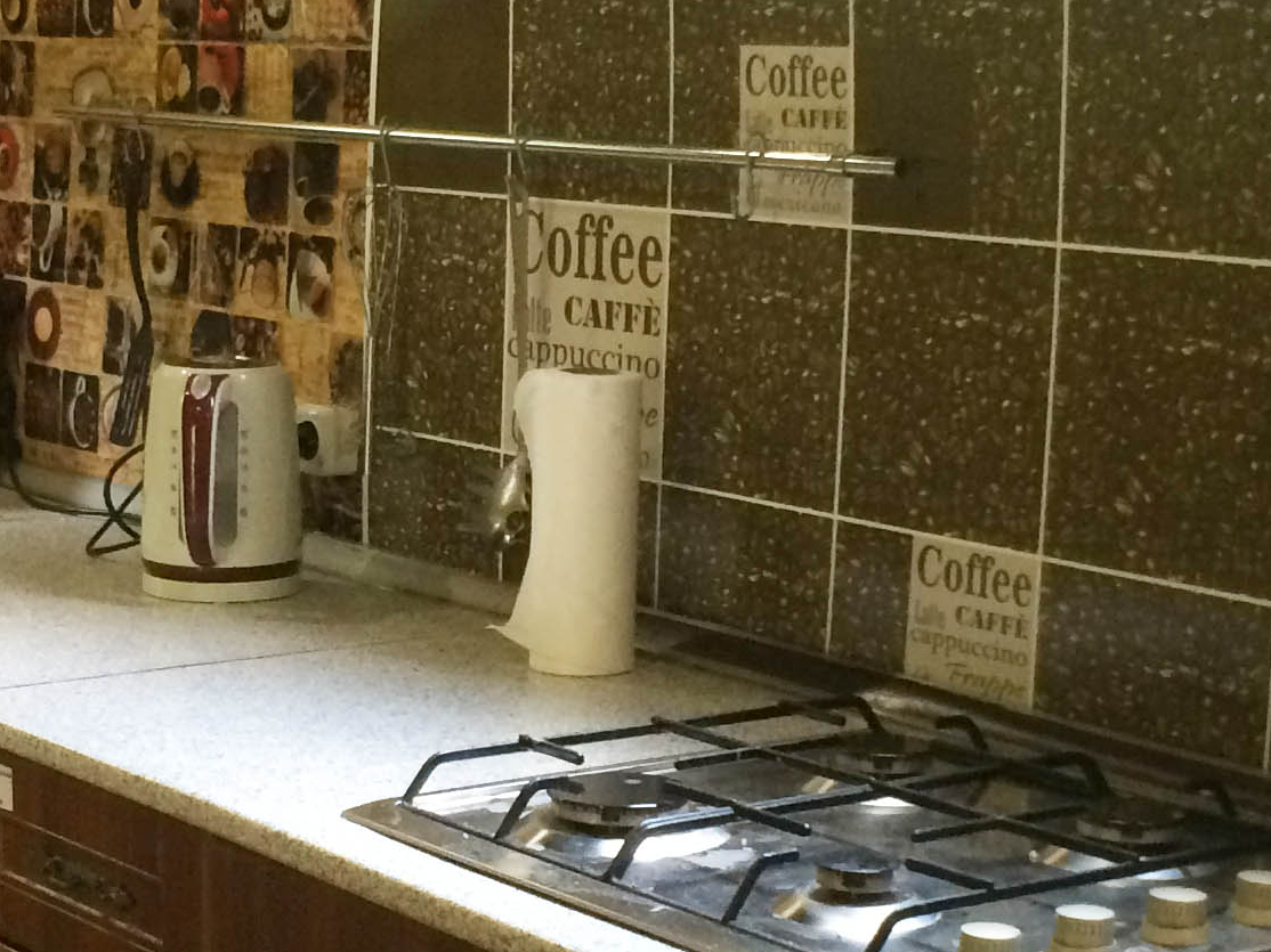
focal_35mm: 85
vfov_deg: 17.3
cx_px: 446
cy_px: 668
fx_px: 3120
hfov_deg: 22.9
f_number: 2.2
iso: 250
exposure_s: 1/33
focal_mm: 4.15
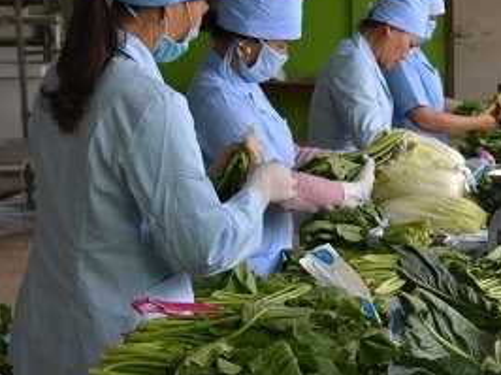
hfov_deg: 17.3
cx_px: 510
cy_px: 132
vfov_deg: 13.3
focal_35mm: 111
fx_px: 1605
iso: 400
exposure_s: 1/60
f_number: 4.8
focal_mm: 32
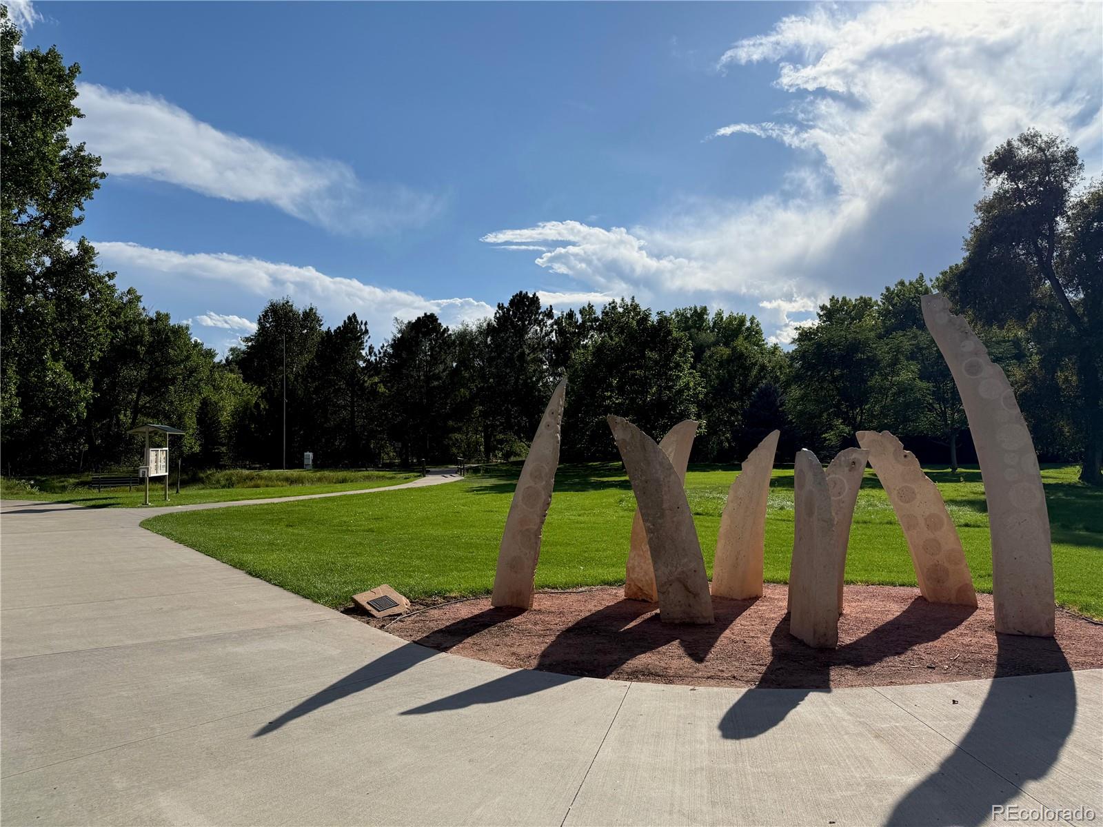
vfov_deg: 56.8
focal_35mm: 24
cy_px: 414
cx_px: 552
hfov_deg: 71.6
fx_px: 765
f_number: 1.78
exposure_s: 1/8130
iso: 80
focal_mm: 6.76
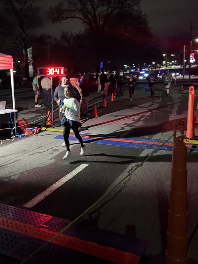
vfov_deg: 48.8
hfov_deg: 37.4
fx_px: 290
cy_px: 109
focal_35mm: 38
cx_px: 69
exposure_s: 1/30
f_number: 1.5
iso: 800
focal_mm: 5.7
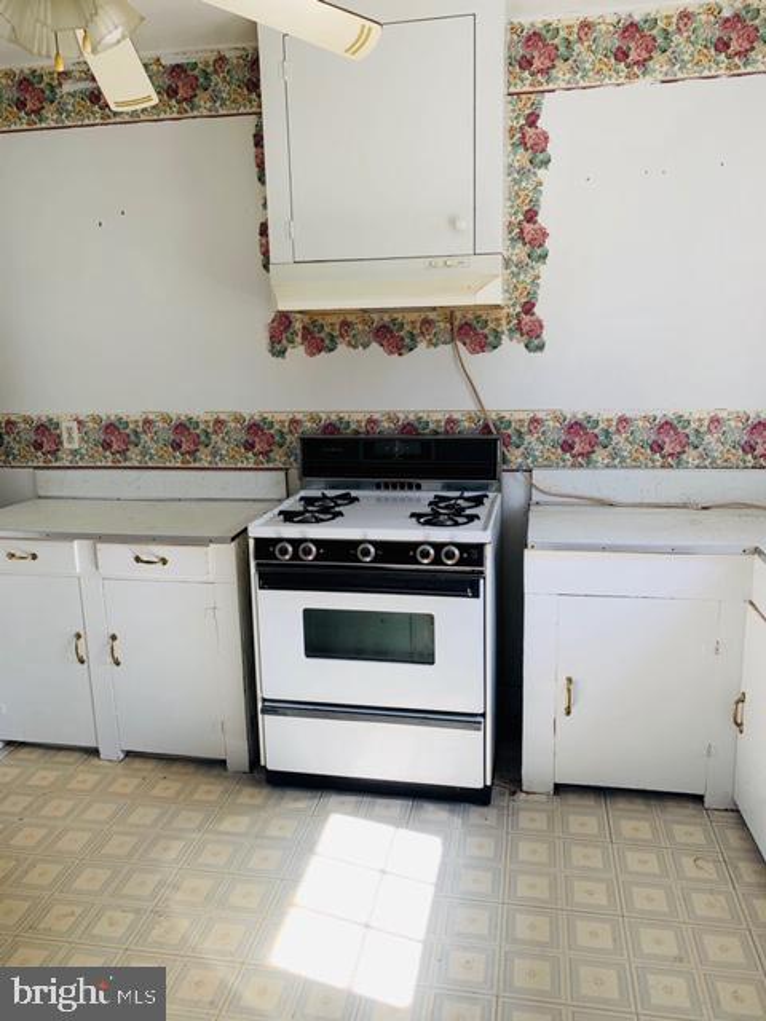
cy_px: 510
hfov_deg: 53.1
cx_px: 383
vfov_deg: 67.3
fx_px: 767
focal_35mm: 26
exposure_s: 1/122
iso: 40
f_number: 1.8
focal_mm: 4.25
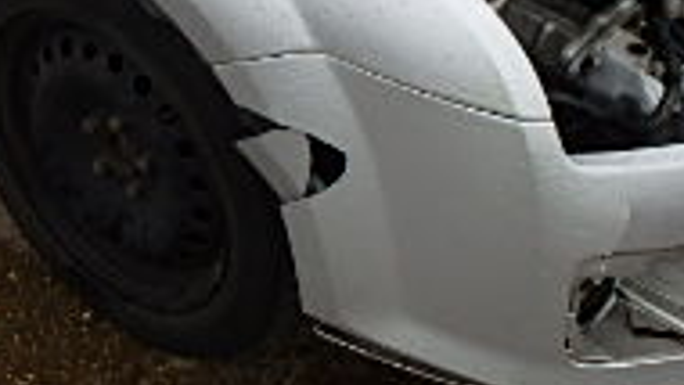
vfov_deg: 15.1
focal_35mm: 77
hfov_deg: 26.9
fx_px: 1397
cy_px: -97
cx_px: 122
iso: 125
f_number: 3.5
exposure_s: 1/160
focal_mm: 3.7
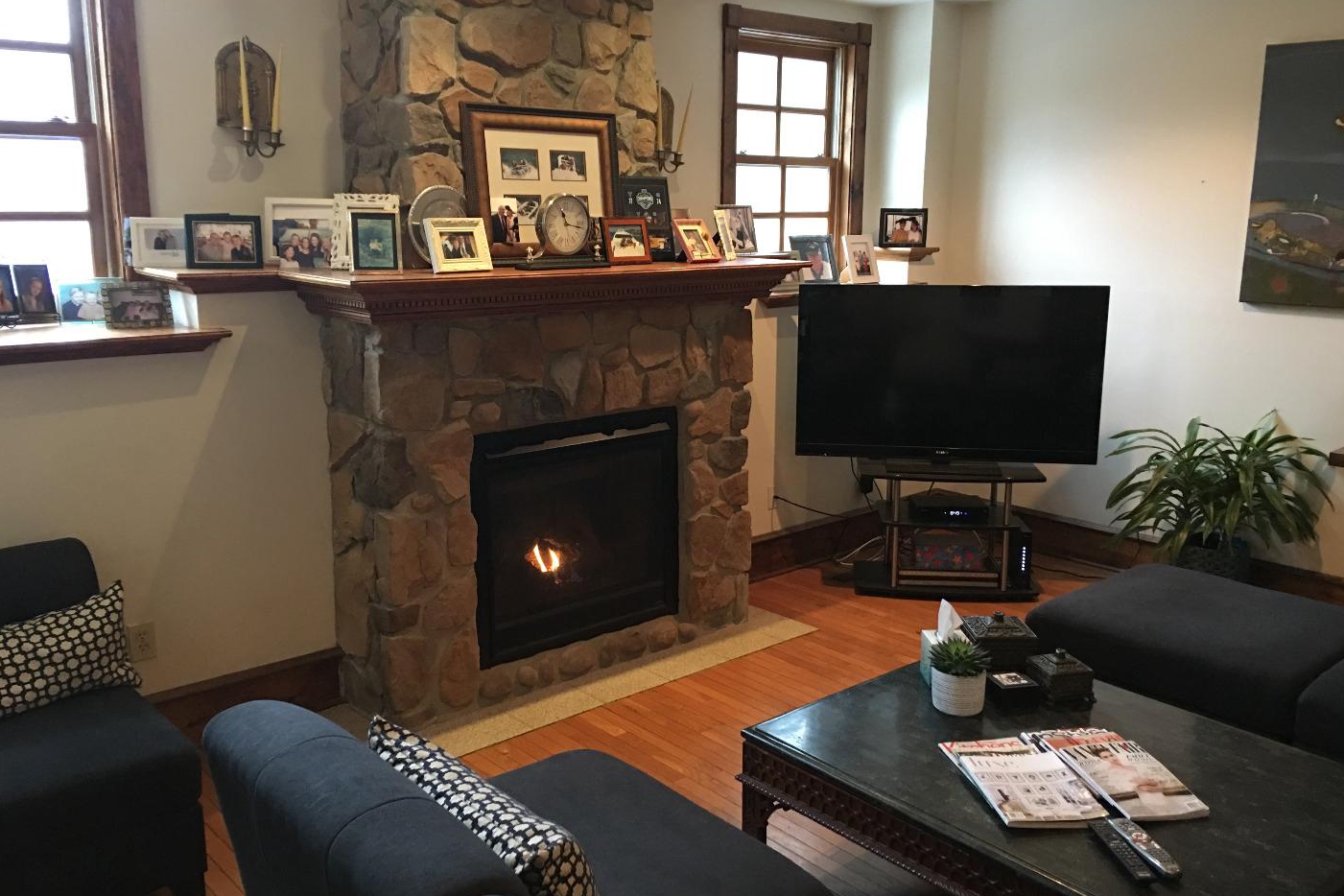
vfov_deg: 42.3
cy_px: 451
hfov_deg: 60.3
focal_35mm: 31
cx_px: 687
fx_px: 1157
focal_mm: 4.15
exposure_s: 1/10
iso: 100
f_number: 2.2
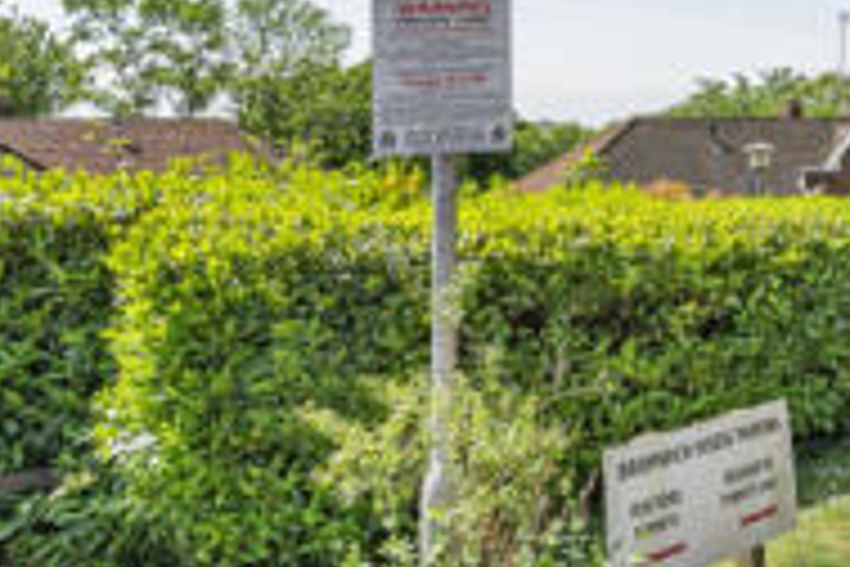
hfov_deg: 28.3
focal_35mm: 52
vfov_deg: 26.0
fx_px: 1228
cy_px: 290
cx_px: 1208
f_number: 9
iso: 320
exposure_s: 1/500
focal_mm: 15
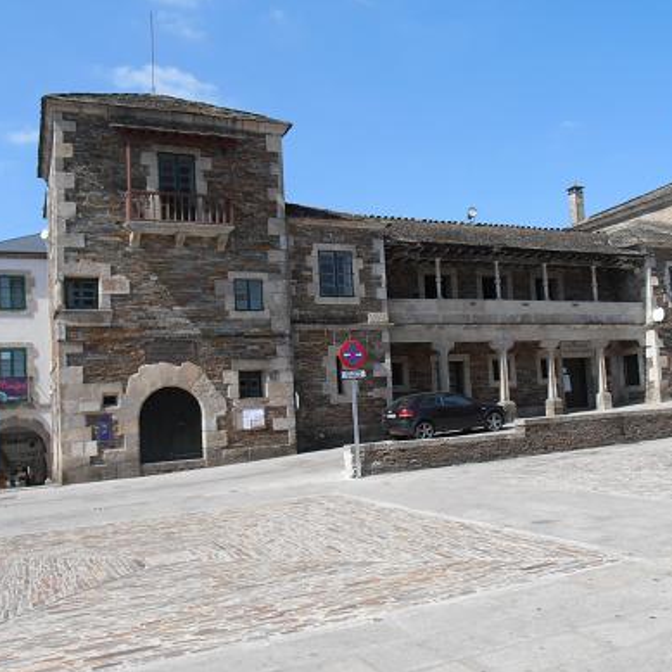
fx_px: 791
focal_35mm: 36
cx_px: 366
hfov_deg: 46.0
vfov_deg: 46.0
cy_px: 339
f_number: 3.5
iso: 80
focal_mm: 5.25
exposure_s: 1/1000
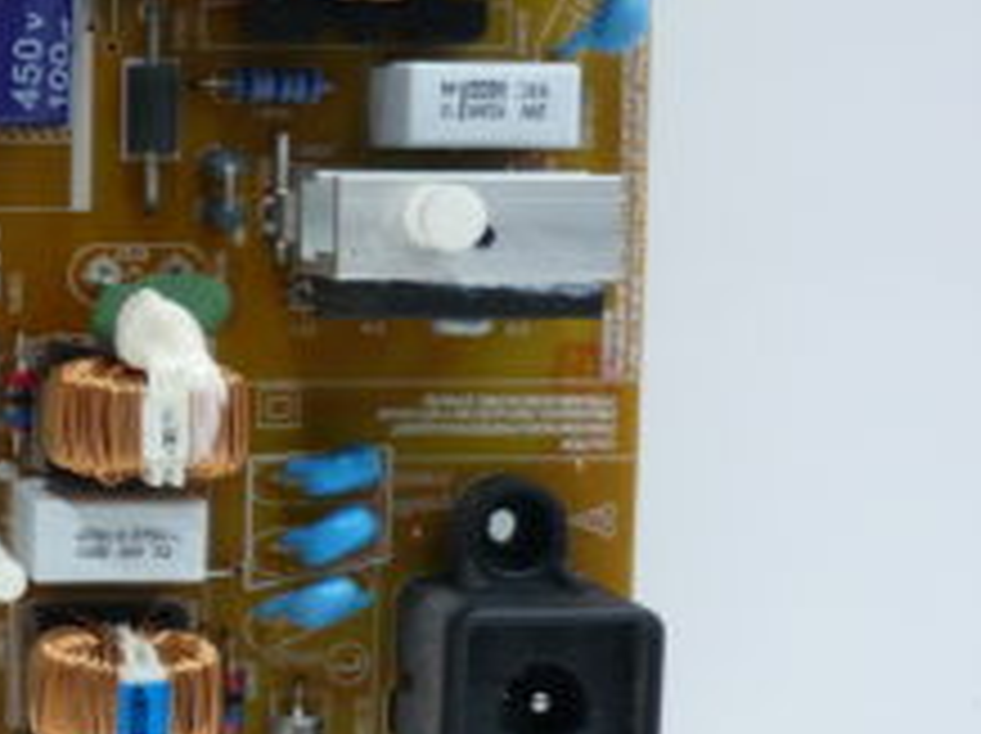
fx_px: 2576
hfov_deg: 19.8
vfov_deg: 16.2
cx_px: -306
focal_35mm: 91
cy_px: 288
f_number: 2.8
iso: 100
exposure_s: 1/30
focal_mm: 5.5
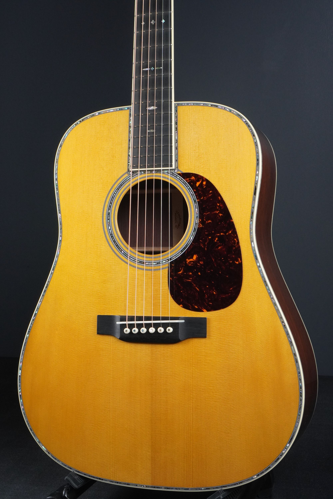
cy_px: 250
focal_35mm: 52
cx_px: 166
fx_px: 728
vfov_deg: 37.9
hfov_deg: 25.8
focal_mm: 35
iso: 1600
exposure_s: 1/60
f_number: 11
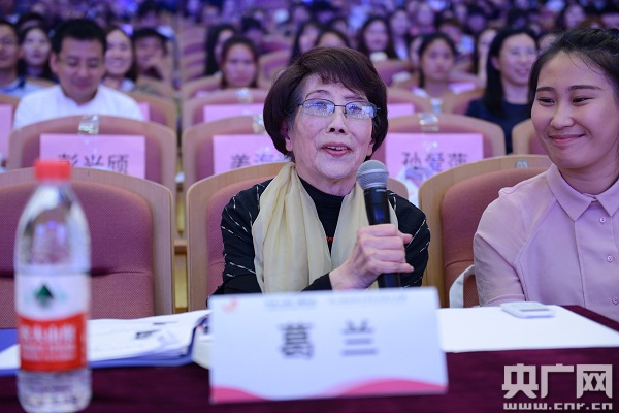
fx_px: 1066
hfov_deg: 32.4
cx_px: 310
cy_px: 206
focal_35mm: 62
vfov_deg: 21.9
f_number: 3.2
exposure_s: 1/125
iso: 1000
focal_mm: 62
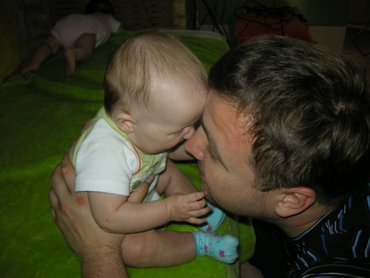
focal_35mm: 35
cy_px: 139
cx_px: 185
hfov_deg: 52.6
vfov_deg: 40.7
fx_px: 374
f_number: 2.7
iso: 64
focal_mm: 7.5
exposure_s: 1/60
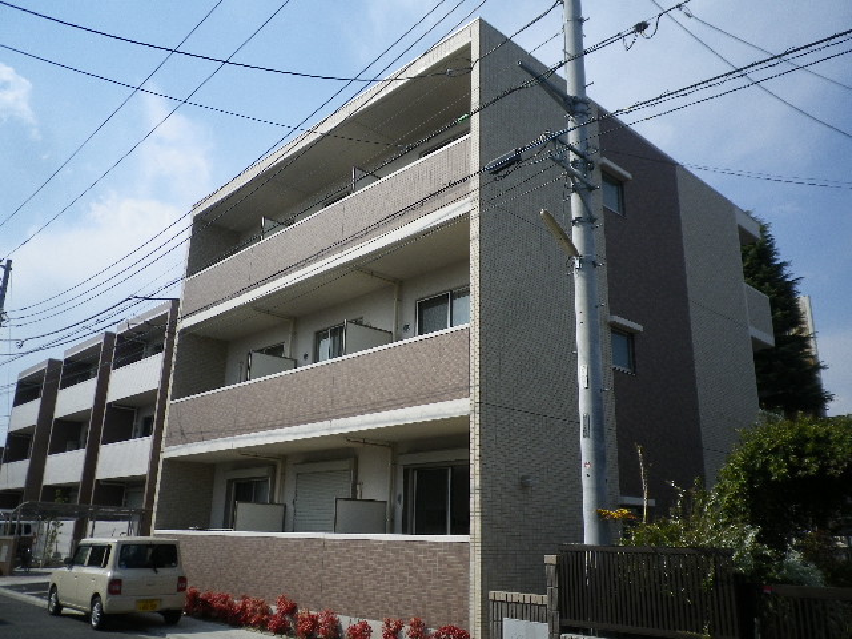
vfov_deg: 49.7
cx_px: 426
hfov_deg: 63.4
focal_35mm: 28
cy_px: 320
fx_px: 689
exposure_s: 1/1000
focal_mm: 5.05
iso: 80
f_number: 3.5
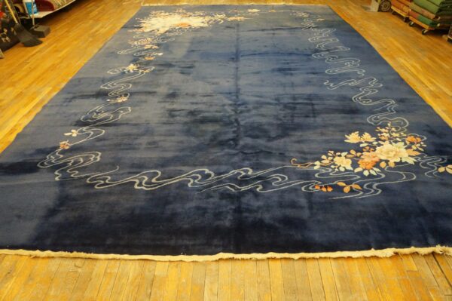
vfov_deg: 47.9
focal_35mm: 27
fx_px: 339
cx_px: 226
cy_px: 150
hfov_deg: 67.4
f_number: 4
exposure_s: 1/160
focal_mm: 18
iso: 3200
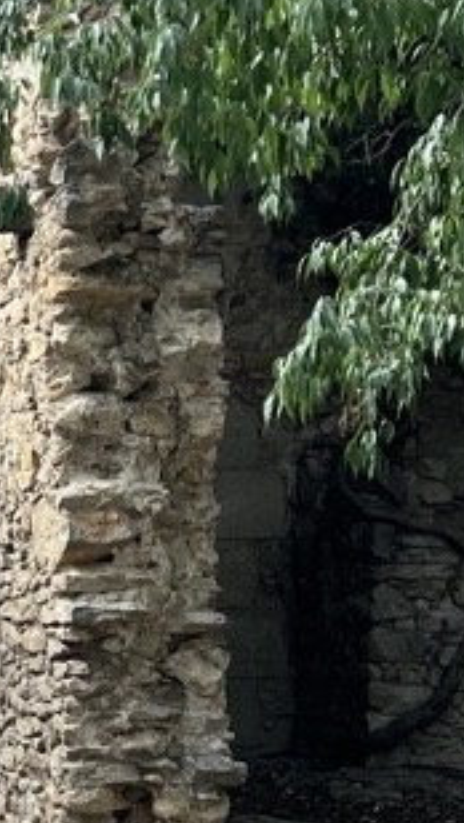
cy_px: 631
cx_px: -541
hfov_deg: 10.0
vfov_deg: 19.3
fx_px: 2404
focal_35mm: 110
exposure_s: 1/250
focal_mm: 5.7
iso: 50
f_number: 1.5
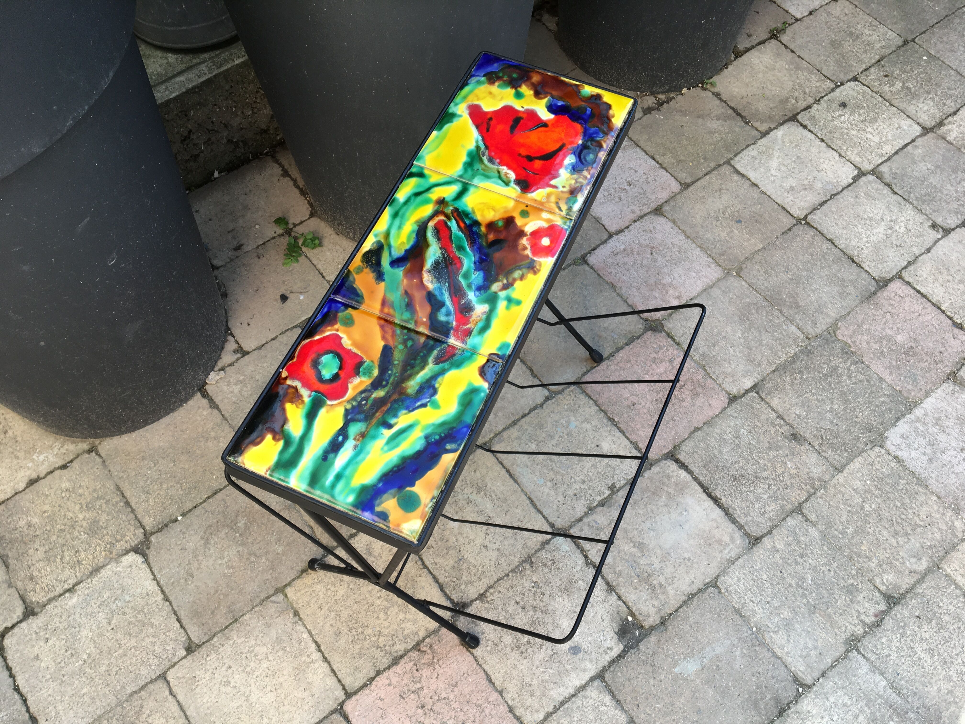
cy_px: 362
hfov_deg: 61.7
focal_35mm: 29
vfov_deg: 48.2
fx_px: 808
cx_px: 482
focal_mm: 4.15
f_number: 2.2
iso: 25
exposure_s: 1/100
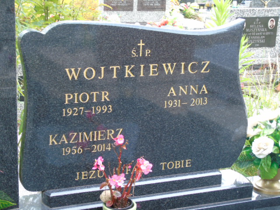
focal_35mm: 71
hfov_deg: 27.4
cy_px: 105
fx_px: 574
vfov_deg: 20.7
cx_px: 140
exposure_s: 1/30
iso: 160
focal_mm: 13
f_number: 4.7
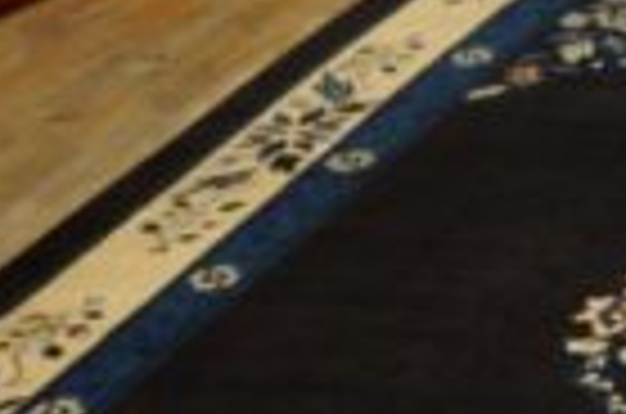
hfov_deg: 15.6
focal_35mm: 123
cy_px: 772
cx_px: 883
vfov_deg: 10.4
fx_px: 2137
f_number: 4
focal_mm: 19
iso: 1250
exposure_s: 1/160
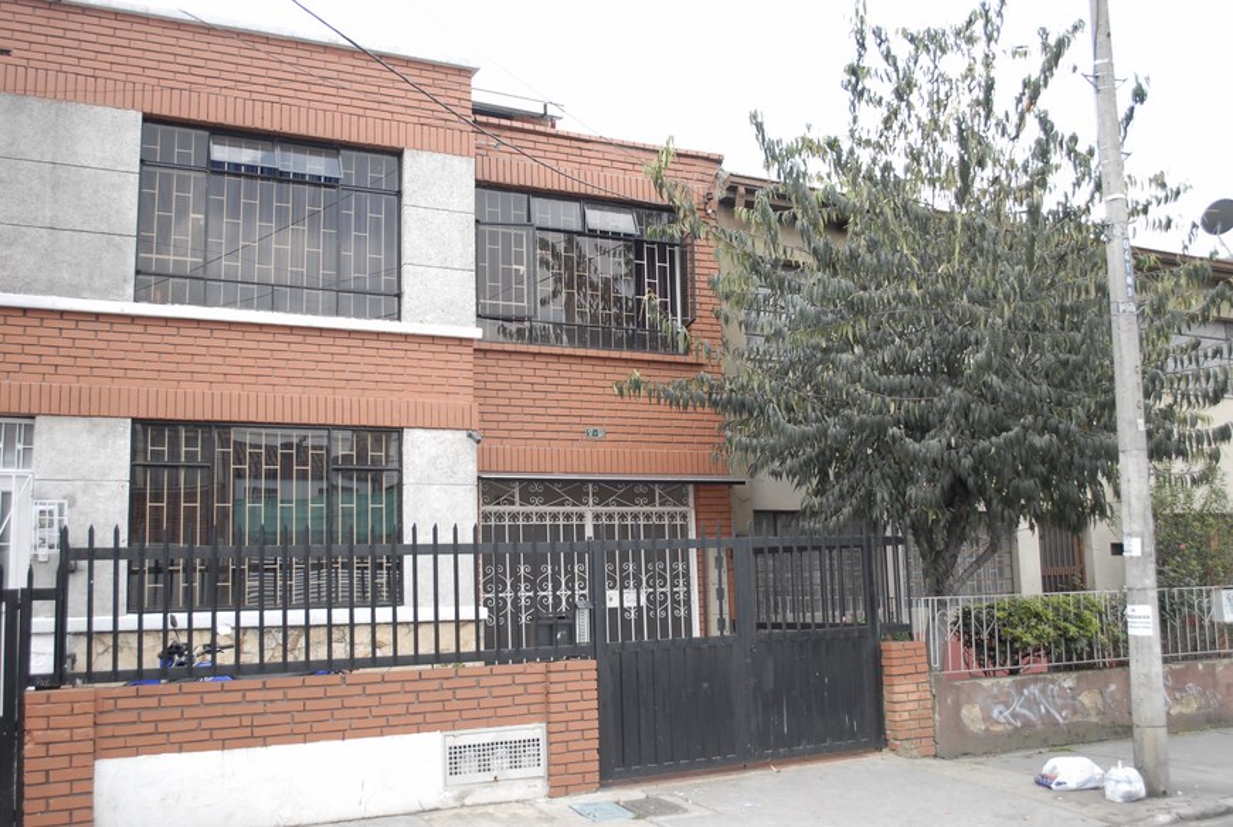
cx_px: 616
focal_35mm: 33
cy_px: 414
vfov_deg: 40.1
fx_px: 1133
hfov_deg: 57.1
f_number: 4
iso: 400
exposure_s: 1/500
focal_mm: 22
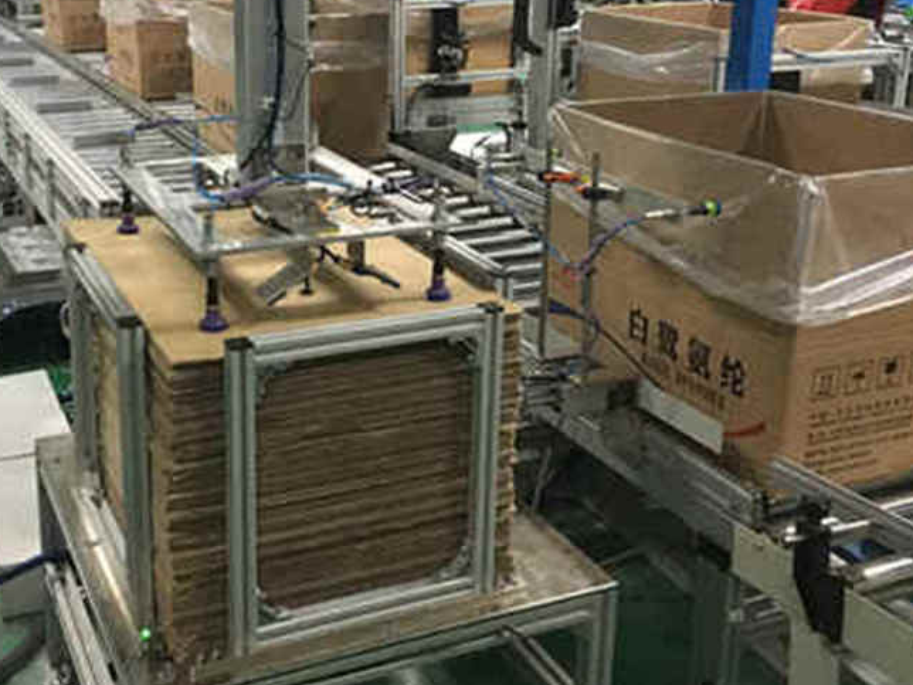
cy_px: 227
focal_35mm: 45
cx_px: 371
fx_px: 1187
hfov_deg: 41.9
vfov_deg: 31.9
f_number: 2.2
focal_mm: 4.15
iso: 320
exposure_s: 1/17
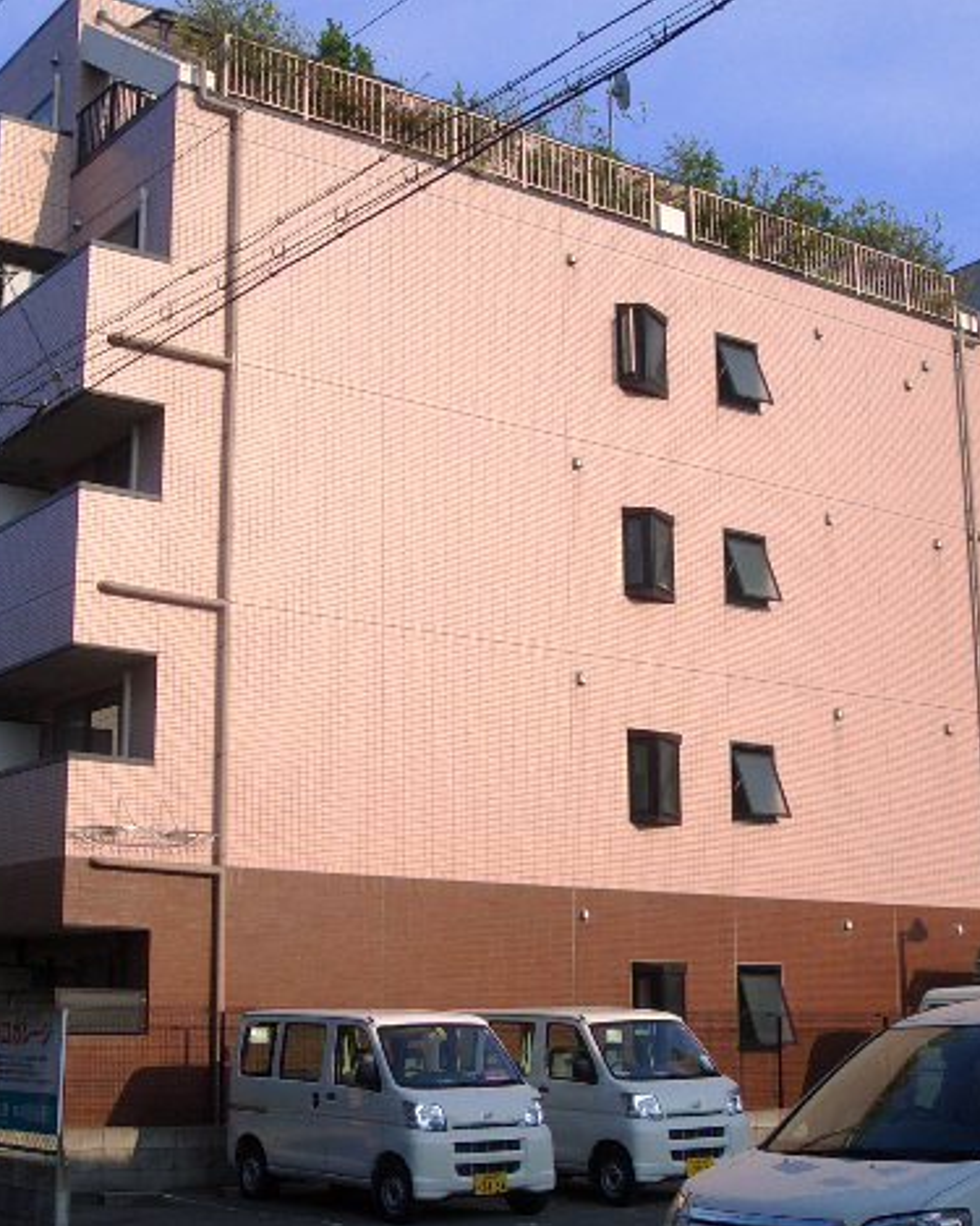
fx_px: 1741
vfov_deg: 38.8
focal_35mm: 48
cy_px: 625
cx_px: 363
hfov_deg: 31.3
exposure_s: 1/500
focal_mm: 4.8
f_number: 4
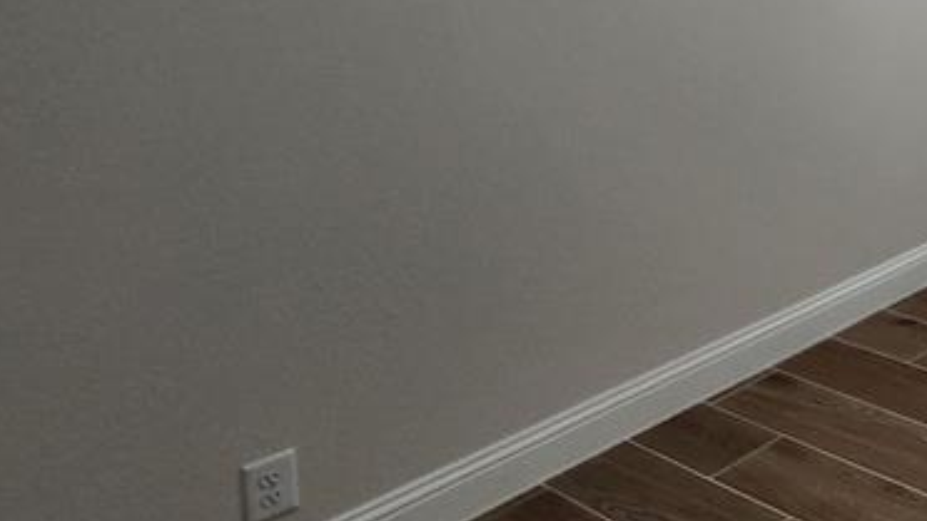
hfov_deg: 33.7
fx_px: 958
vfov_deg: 28.1
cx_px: 1256
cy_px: -32
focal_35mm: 39
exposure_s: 1/60
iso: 125
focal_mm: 2.2
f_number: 2.2
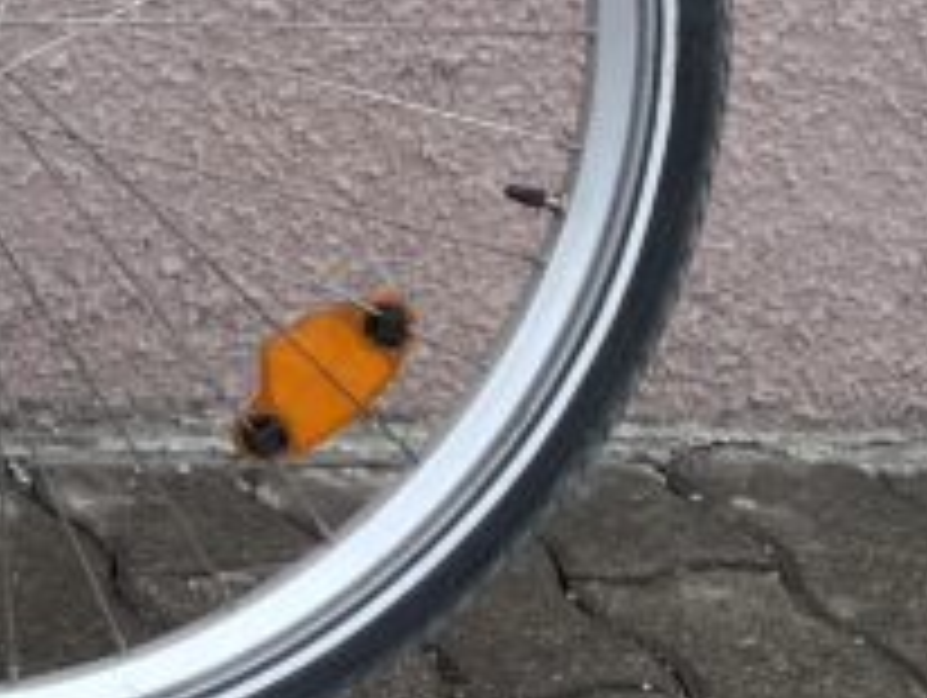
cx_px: -1287
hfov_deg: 12.4
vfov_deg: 10.7
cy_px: -730
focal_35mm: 126
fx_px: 3378
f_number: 1.6
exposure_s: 1/197
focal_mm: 4.2
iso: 32
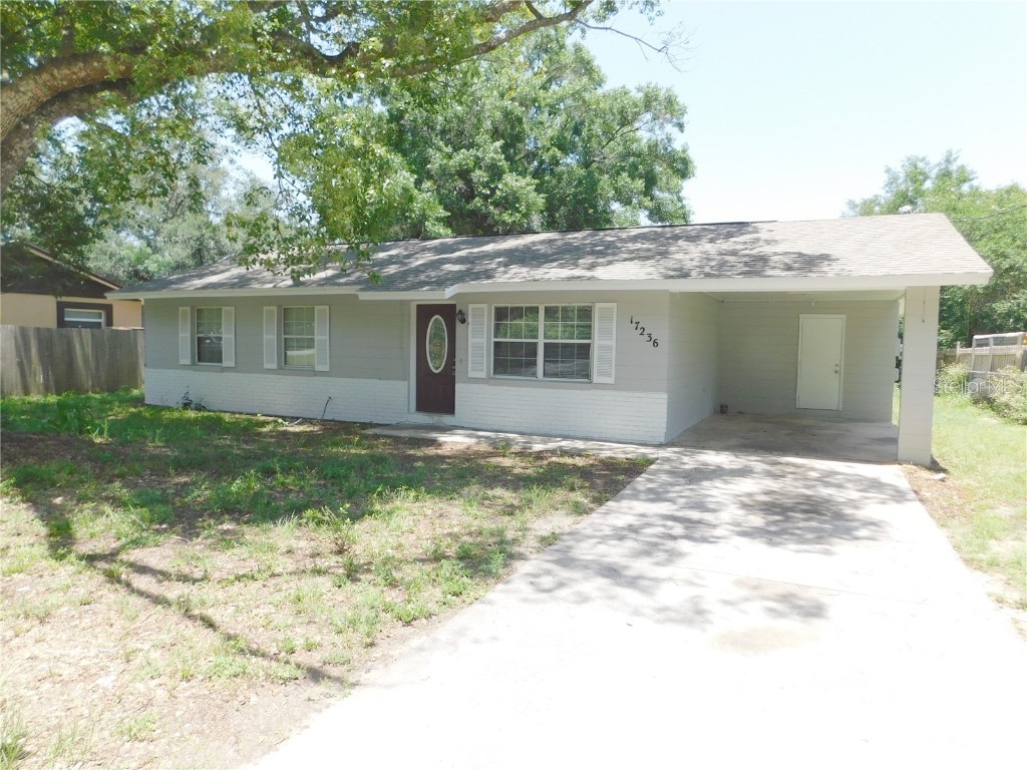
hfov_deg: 73.9
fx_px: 682
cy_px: 385
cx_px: 514
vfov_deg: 58.9
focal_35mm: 23
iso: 125
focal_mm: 4
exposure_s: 1/500
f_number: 3
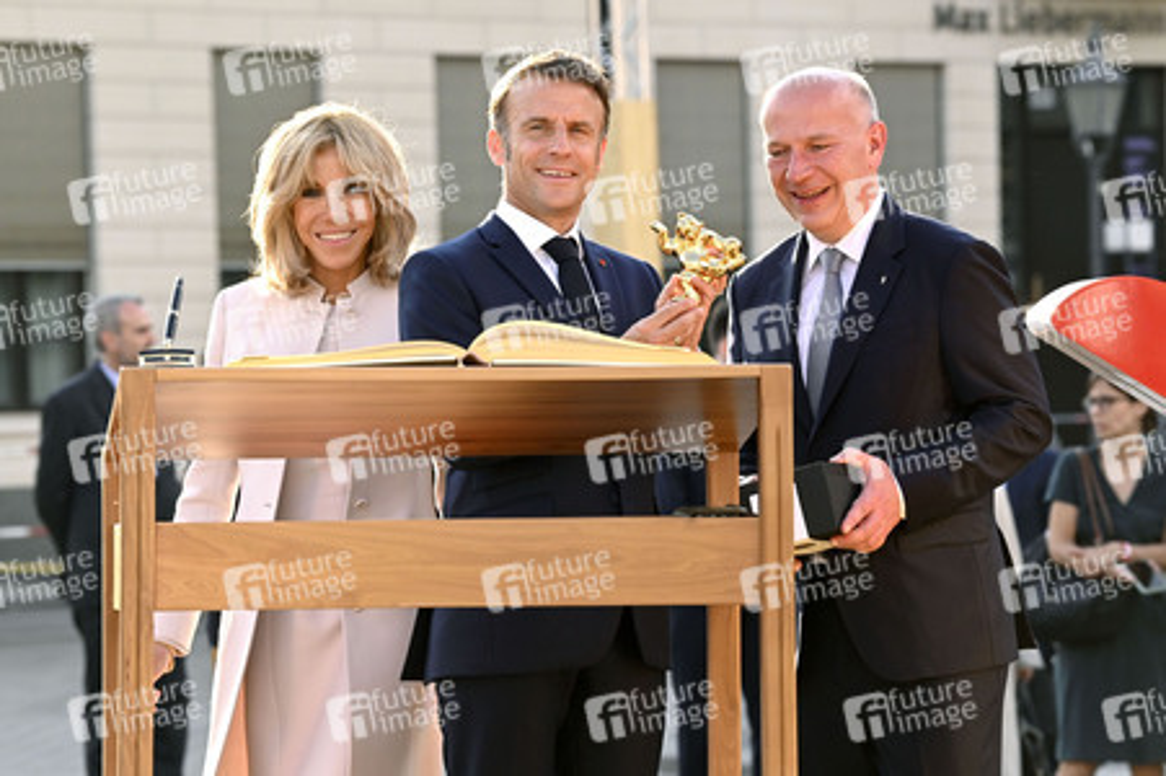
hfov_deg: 11.4
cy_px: 388
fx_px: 5826
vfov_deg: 7.6
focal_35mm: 180
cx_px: 583
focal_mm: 180
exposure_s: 1/1000
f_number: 8
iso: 2000
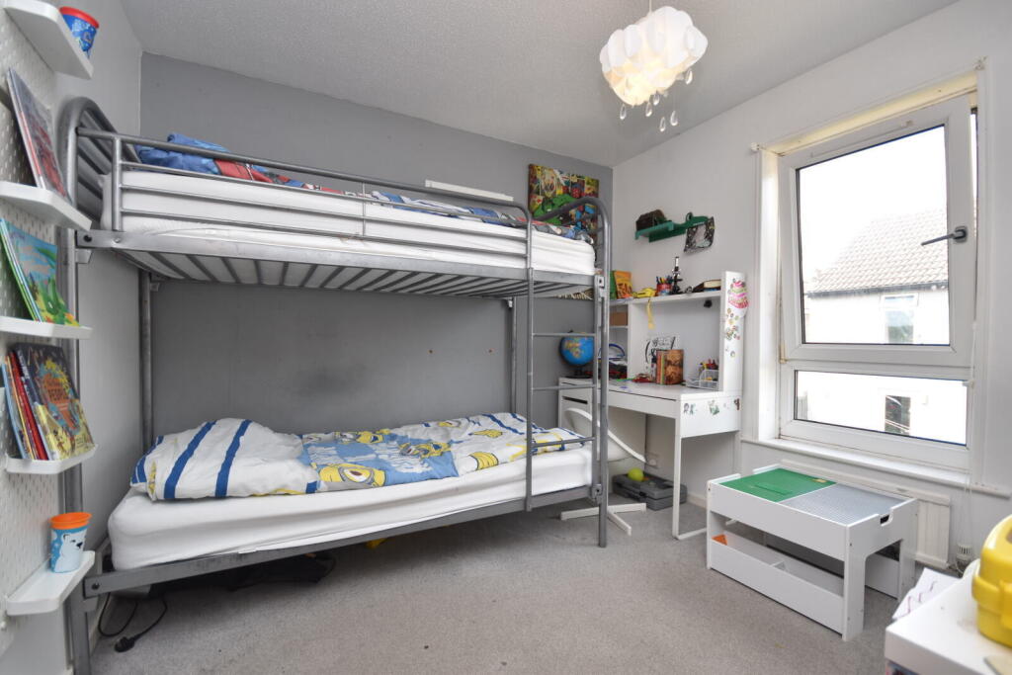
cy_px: 338
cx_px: 506
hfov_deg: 100.4
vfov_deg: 77.3
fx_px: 422
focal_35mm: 15
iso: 400
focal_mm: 10
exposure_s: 1/250
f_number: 4
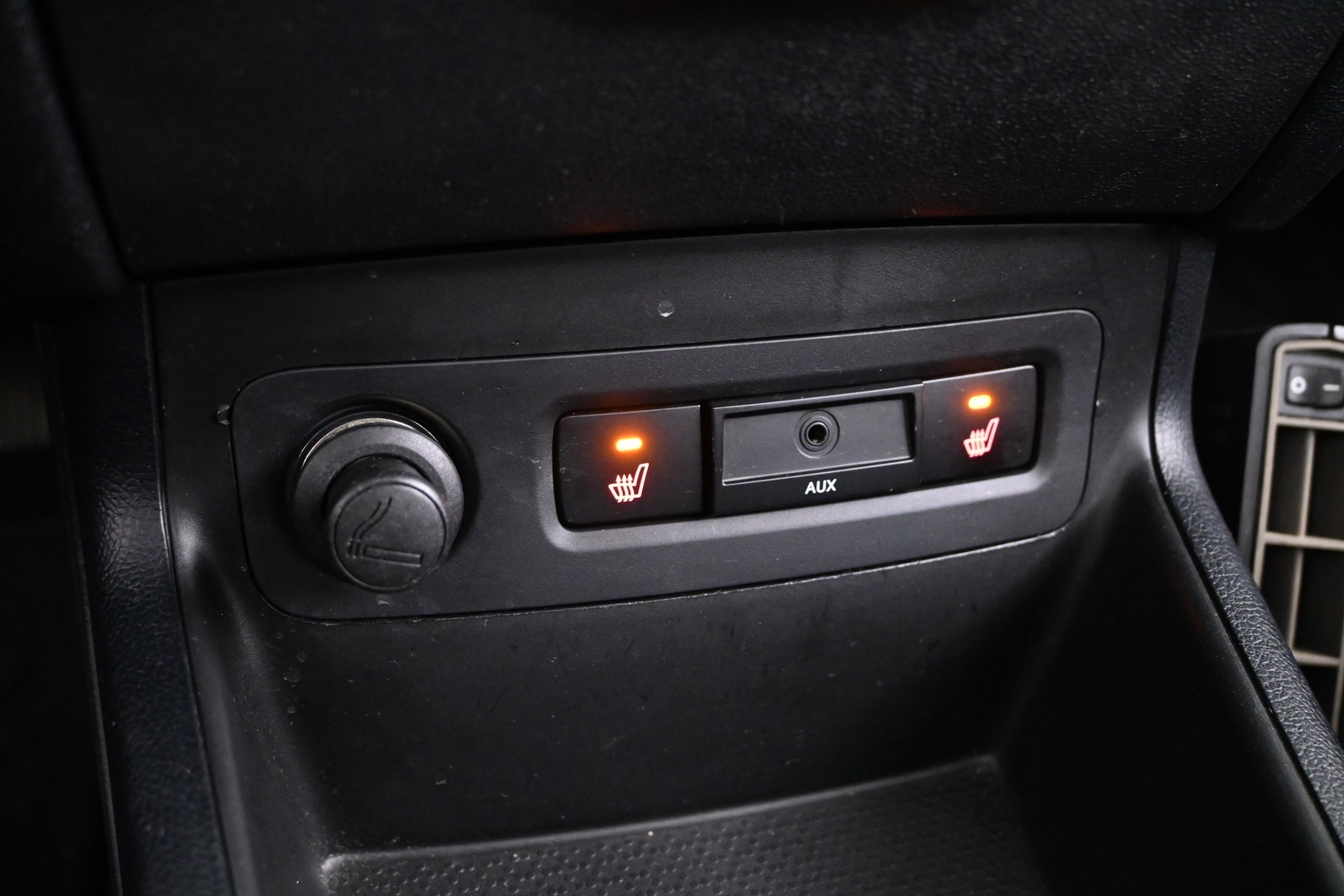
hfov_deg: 53.1
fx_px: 1344
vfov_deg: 36.9
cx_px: 672
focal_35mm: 36
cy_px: 448
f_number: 4.2
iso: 4000
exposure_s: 1/5
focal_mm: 24
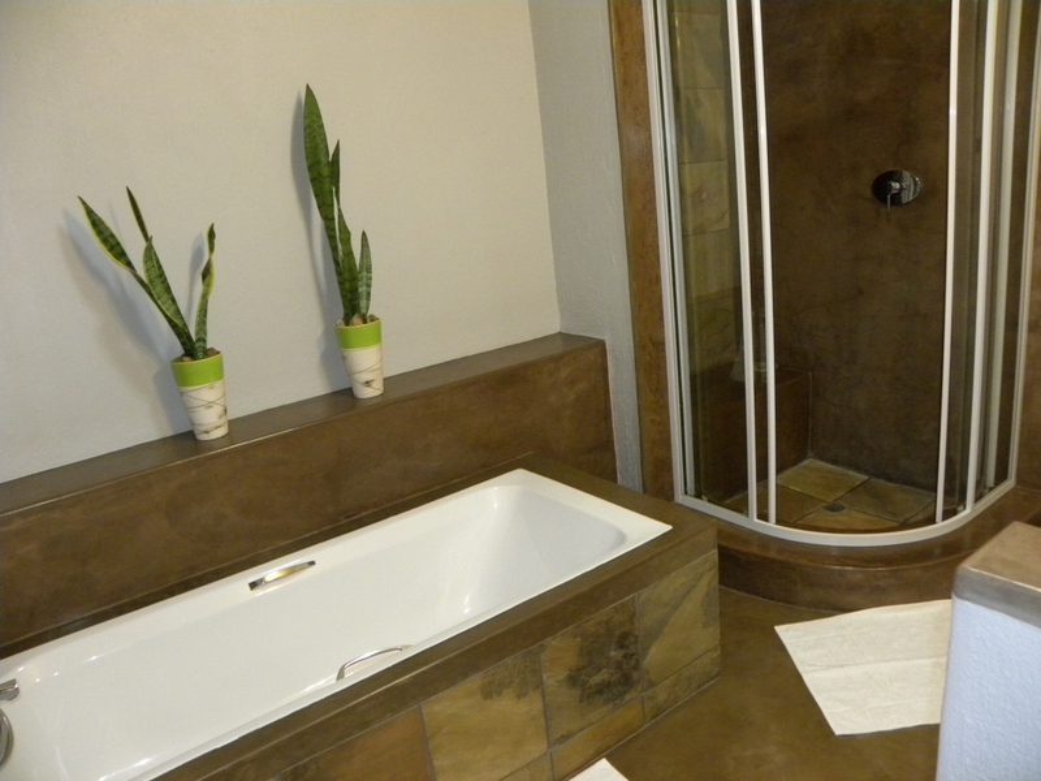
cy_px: 390
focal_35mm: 26
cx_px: 520
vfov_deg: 53.1
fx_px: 782
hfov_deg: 67.3
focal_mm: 4.6
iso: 400
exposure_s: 1/14.7
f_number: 2.8
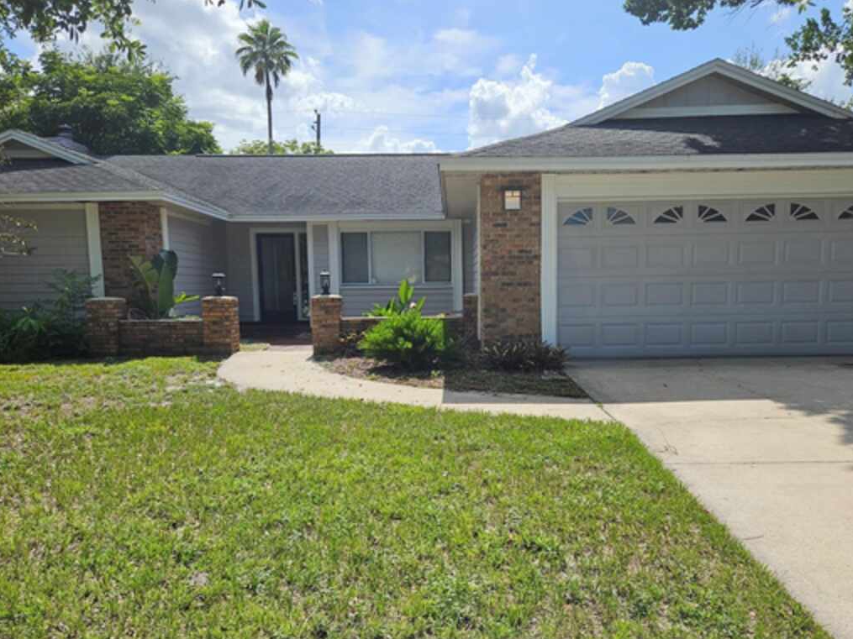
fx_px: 715
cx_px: 441
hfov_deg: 61.7
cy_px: 362
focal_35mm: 29
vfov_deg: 48.1
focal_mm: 5.4
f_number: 1.8
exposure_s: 1/2600
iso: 25
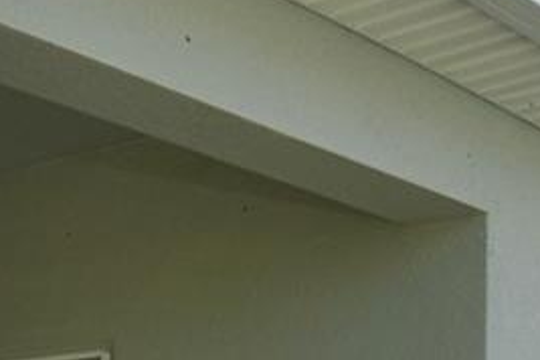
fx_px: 1350
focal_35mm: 90
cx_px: -83
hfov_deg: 21.3
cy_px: 566
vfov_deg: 14.1
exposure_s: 1/250
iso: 100
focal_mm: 10
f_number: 8
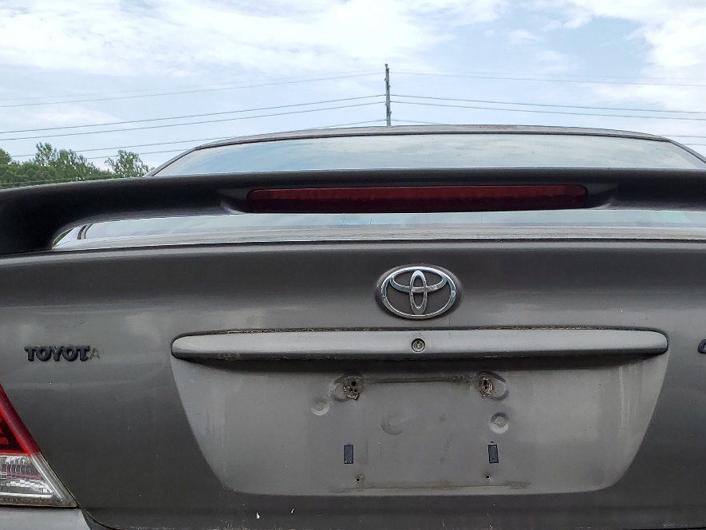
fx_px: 959
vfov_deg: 29.7
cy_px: 470
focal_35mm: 47
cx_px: 435
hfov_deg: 40.2
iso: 50
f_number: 1.5
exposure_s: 1/2000
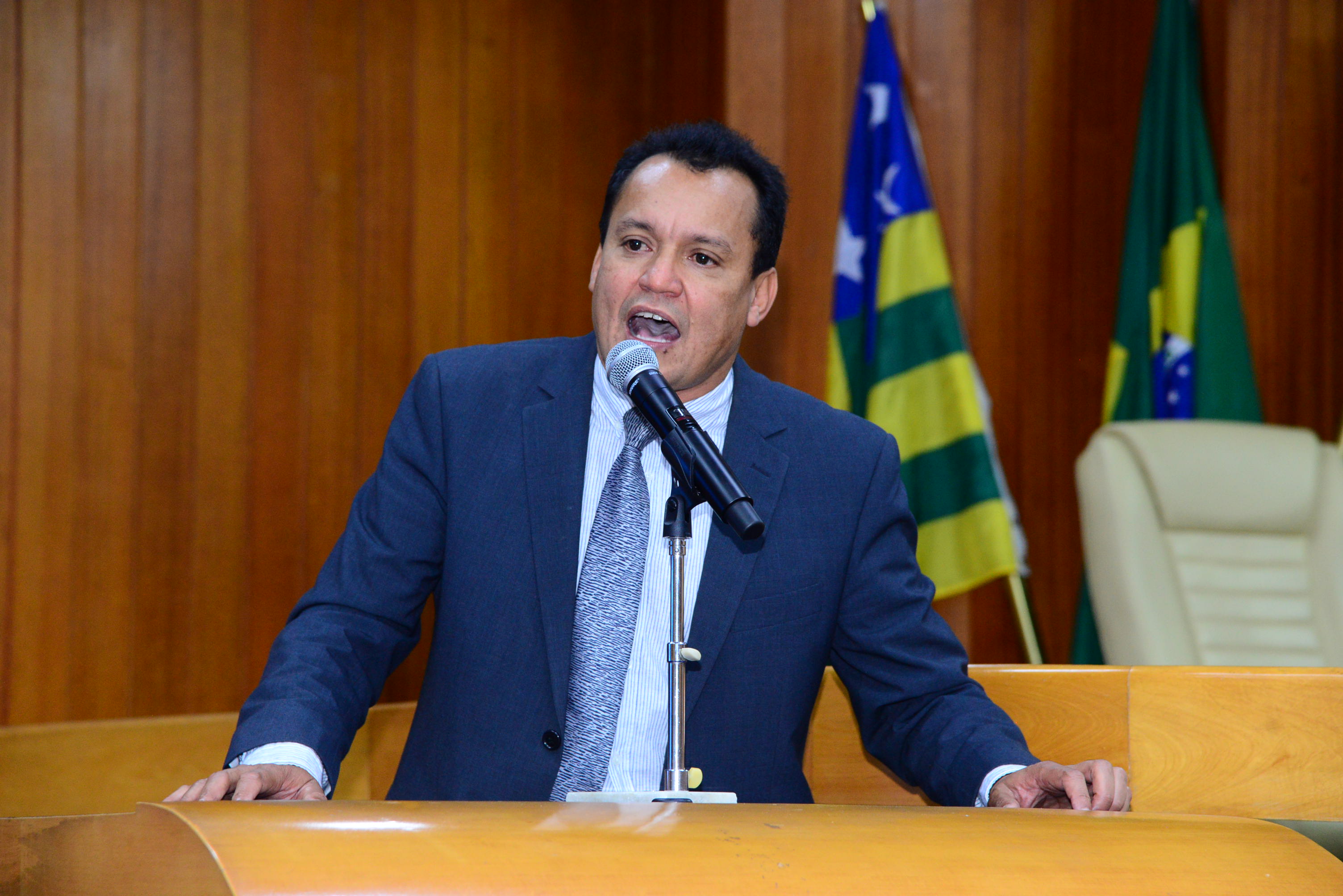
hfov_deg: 17.1
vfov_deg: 11.4
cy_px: 448
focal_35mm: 120
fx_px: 4478
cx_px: 672
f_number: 5.6
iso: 2500
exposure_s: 1/60
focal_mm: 120
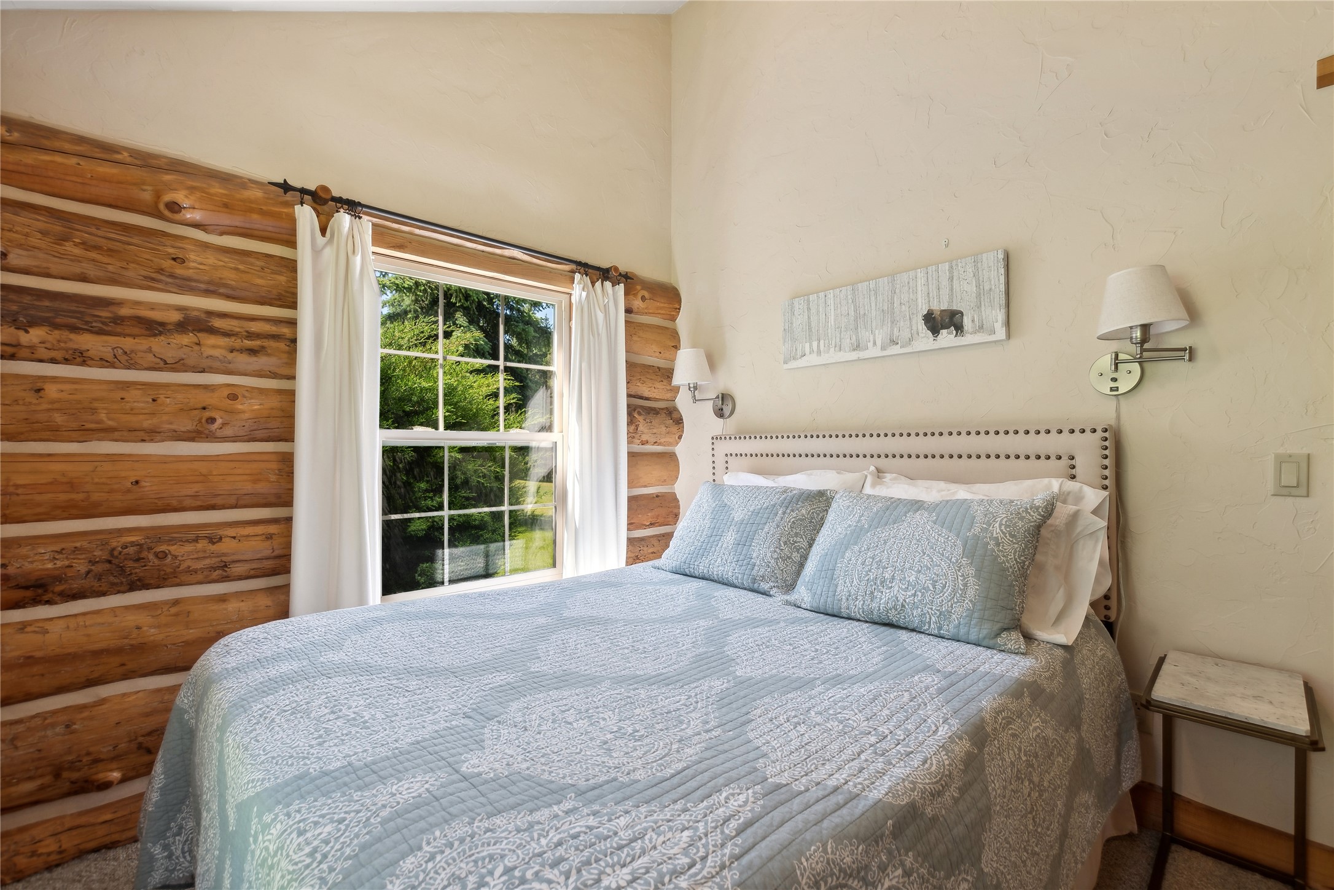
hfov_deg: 100.4
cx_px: 667
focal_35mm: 15
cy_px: 445
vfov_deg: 77.3
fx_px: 556
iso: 100
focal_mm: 10
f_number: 6.3
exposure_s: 1/25
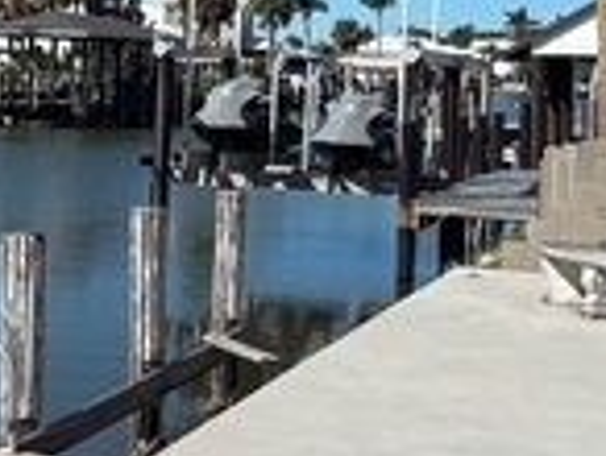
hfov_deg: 21.6
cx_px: 91
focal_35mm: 89
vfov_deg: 16.5
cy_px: 81
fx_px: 1561
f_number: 1.6
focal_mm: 5.96
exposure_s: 1/5348
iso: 50
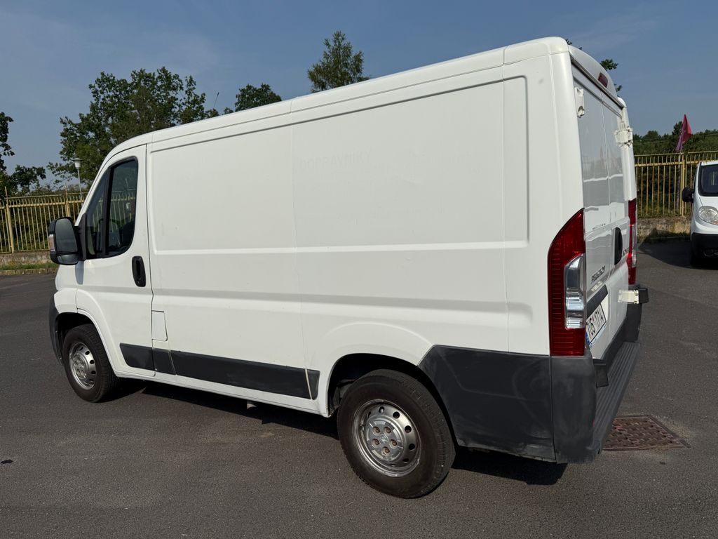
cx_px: 359
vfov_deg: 56.8
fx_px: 498
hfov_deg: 71.6
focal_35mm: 24
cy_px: 270
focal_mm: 6.76
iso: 80
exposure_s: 1/14286
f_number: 1.78
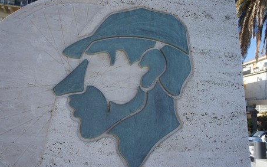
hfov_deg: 61.2
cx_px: 134
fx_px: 226
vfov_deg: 40.6
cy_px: 86
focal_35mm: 31
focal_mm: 20
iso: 200
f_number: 8
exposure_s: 1/200
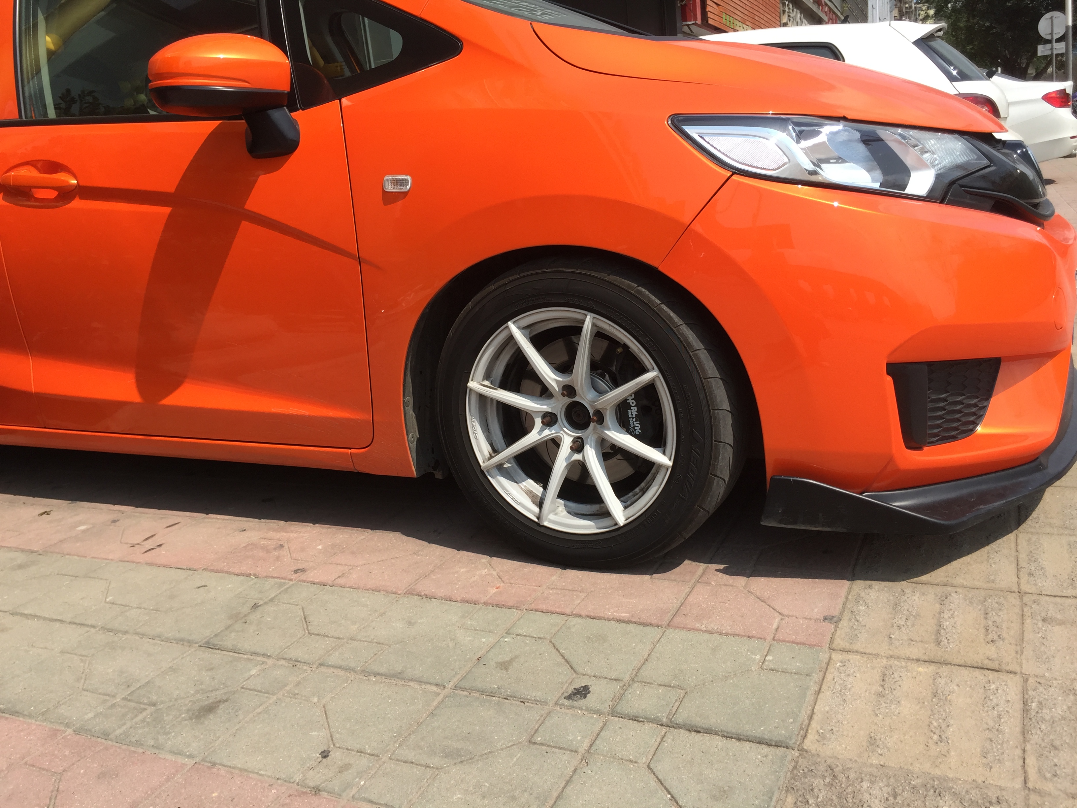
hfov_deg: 61.7
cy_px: 404
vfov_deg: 48.2
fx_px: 902
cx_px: 538
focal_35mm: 29
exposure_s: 1/1721
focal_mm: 4.15
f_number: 2.2
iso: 32
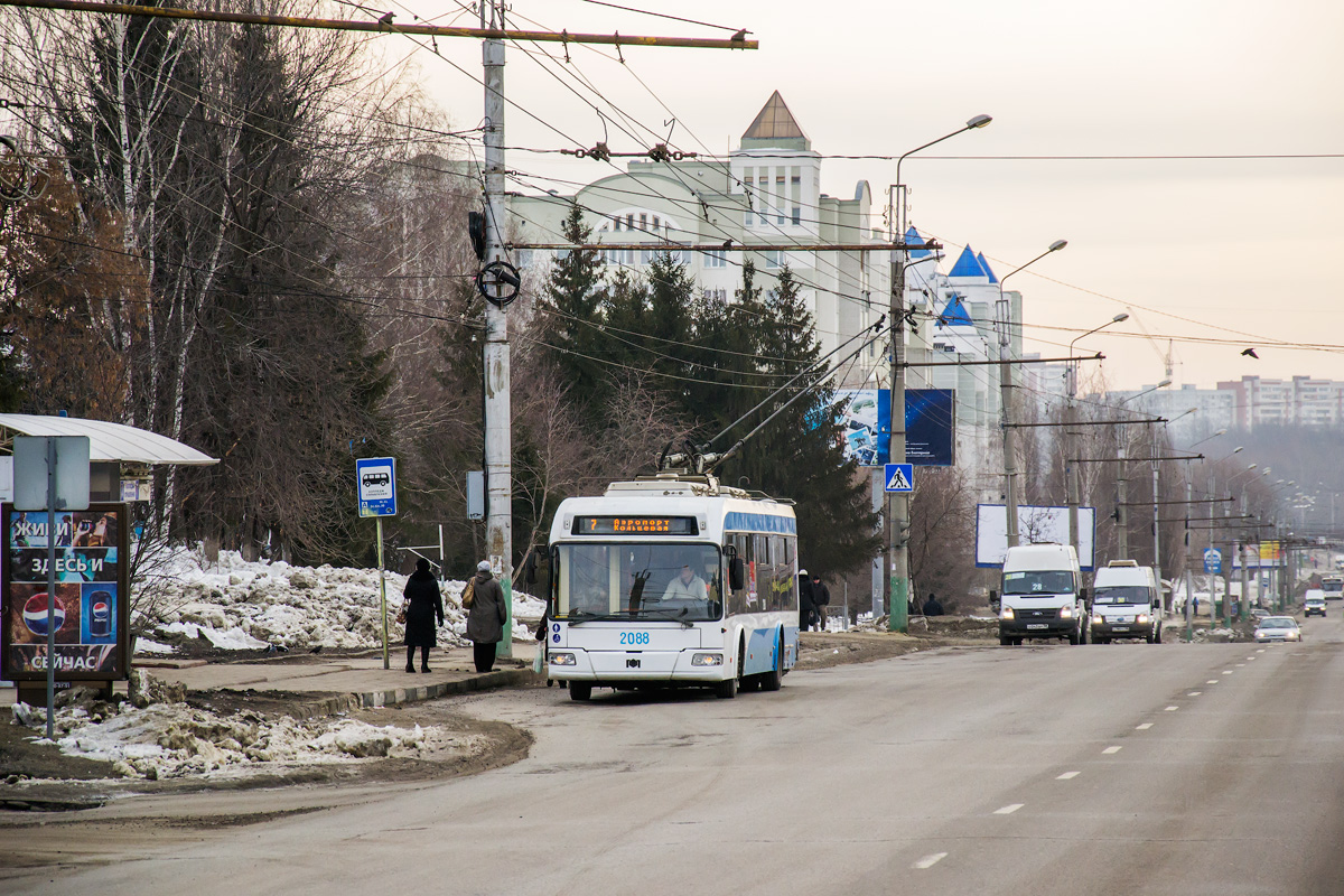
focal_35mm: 158
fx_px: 5880
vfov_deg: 8.7
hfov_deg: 13.0
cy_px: 448
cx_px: 672
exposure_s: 1/1250
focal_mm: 105
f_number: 5.6
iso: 800
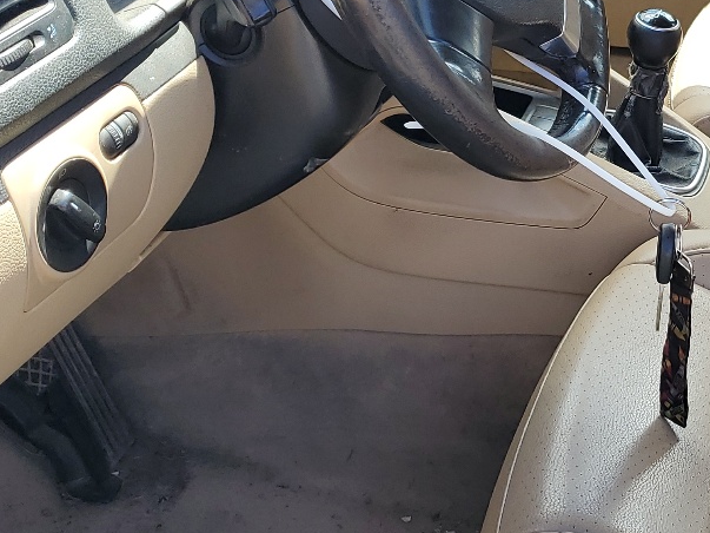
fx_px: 1415
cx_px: 659
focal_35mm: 69
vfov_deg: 21.3
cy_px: 218
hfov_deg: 27.0
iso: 50
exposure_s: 1/476
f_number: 1.5
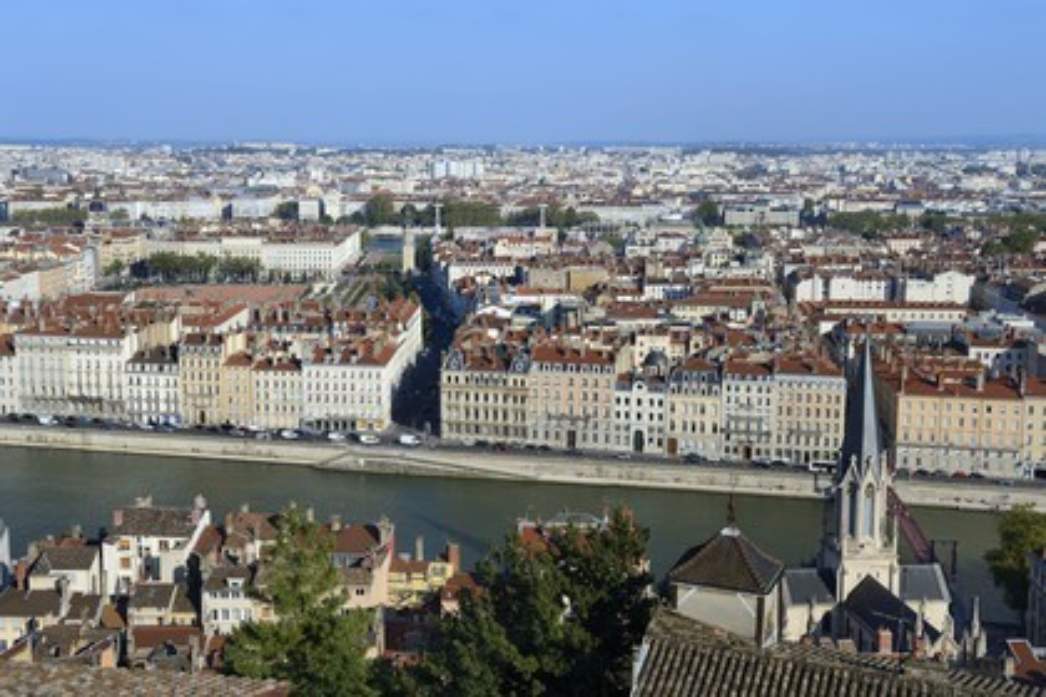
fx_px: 1278
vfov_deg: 30.5
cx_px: 523
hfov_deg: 44.5
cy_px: 348
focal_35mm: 44
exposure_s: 1/250
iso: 200
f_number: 11
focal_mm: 44
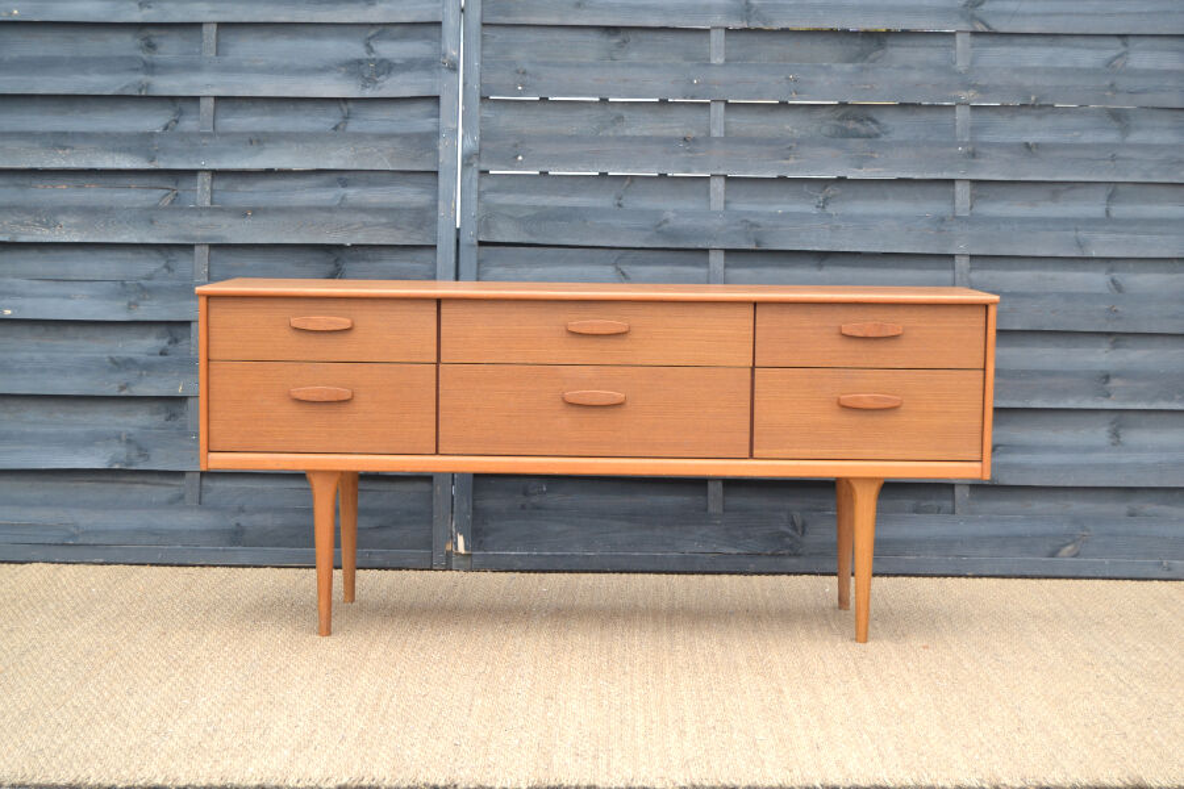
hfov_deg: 35.1
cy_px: 394
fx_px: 1875
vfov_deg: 23.8
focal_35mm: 57
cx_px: 592
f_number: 5.6
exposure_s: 1/125
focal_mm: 38
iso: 180
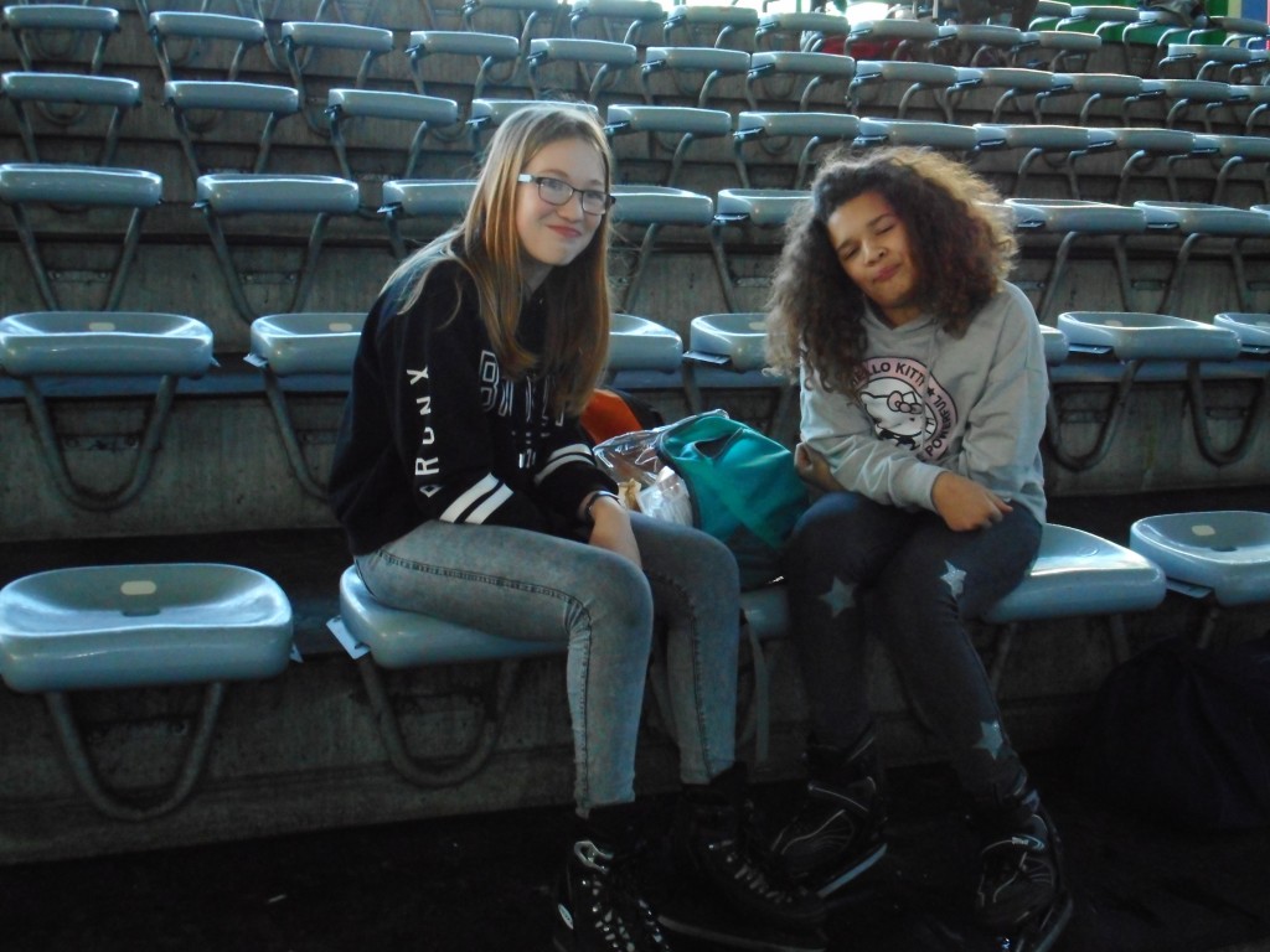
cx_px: 635
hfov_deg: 42.9
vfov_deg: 32.9
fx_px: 1614
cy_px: 476
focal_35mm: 44
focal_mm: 7.9
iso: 560
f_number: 4.7
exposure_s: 1/30
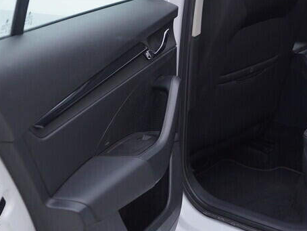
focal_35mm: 78
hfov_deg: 24.7
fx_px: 692
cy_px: 34
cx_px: 235
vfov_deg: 18.7
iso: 125
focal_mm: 24
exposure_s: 1/50
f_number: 3.2
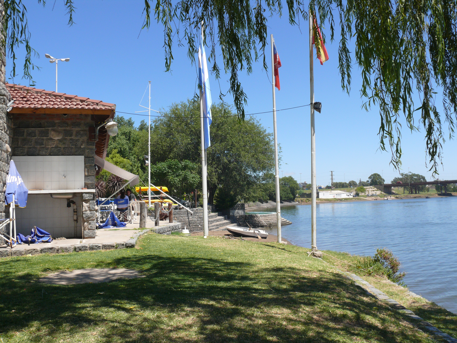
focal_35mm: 35
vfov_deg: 40.7
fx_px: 462
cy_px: 172
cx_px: 228
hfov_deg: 52.6
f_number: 5.6
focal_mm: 7.4
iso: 100
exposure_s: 1/400
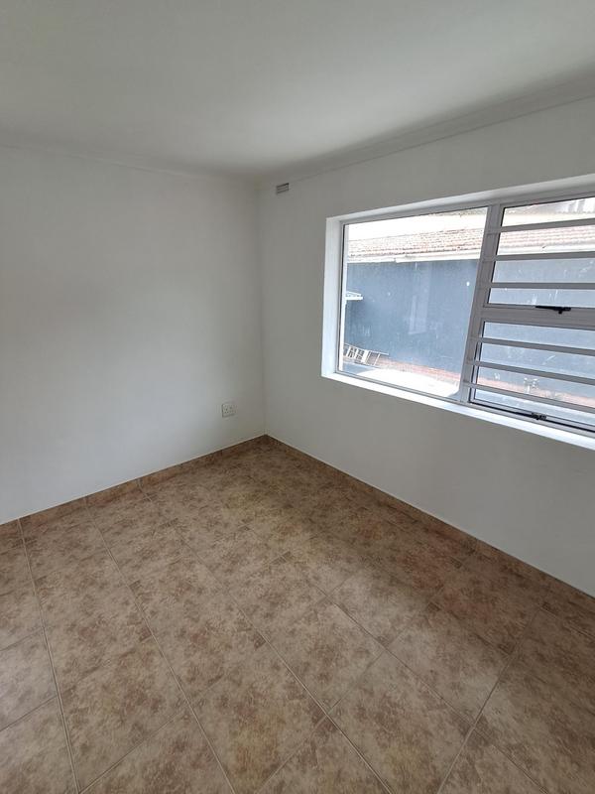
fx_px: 367
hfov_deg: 78.1
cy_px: 397
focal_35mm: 16
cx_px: 298
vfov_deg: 94.5
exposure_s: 1/100
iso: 64
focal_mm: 1.64
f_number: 2.2
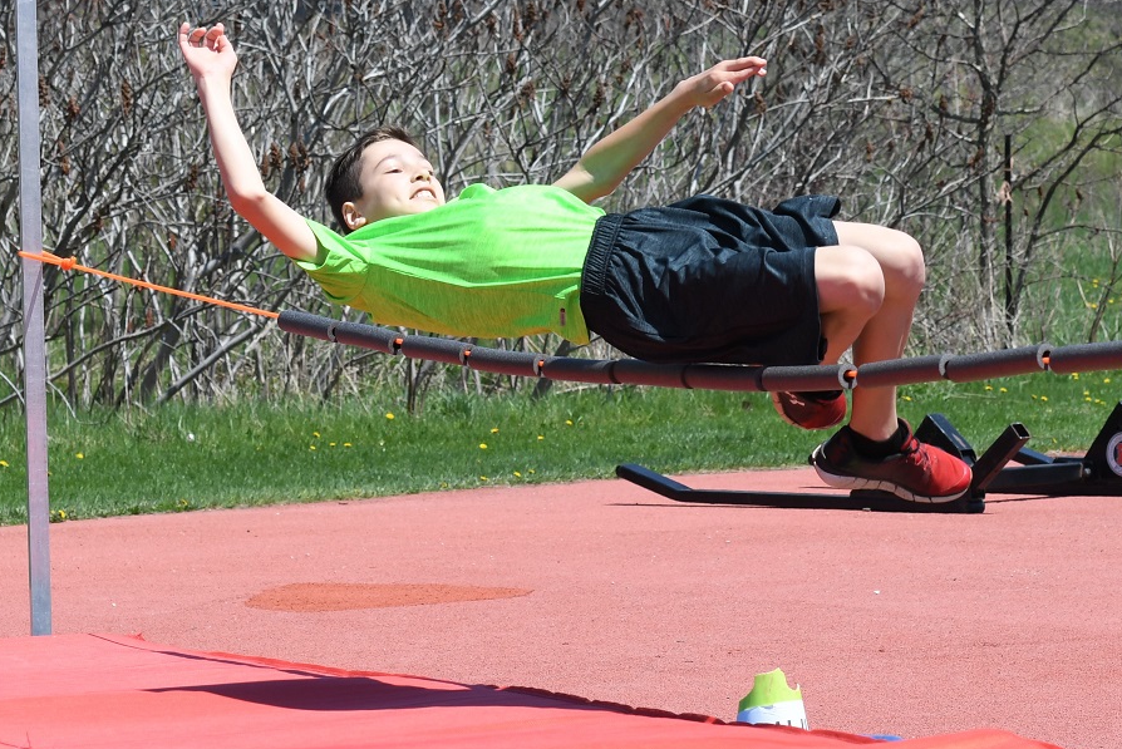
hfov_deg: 18.1
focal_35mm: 113
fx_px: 3523
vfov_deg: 12.1
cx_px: 587
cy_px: 376
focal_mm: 70
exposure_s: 1/1000
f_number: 7.1
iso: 320
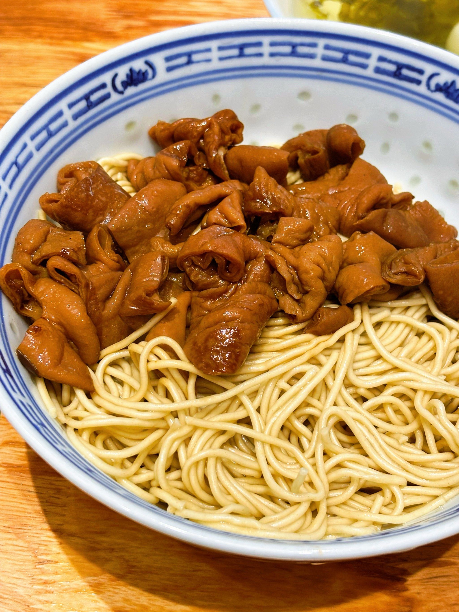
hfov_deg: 28.0
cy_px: 306
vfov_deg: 36.8
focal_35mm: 52
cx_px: 230
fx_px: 919
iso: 64
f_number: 1.6
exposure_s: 1/50
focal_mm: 5.96
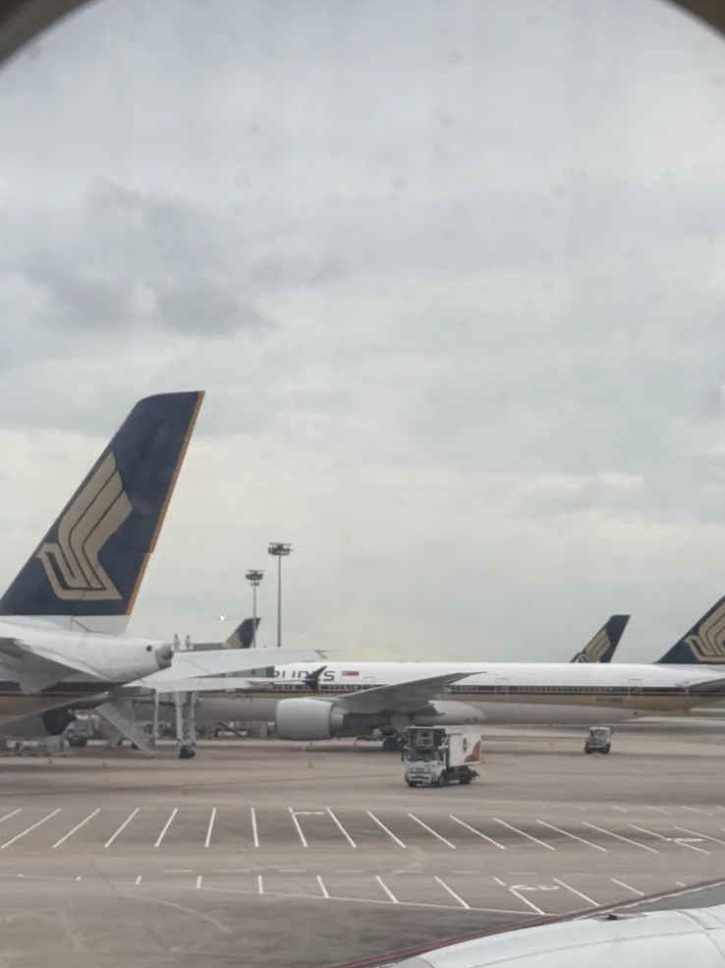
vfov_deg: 24.8
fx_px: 2180
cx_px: 479
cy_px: 703
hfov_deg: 18.8
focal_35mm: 78
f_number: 1.78
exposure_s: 1/4587
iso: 80
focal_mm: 6.76
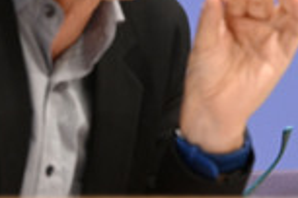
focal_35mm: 384
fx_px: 3178
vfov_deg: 3.6
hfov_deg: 5.4
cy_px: -49
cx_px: 258
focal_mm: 130
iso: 5000
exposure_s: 1/500
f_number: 5
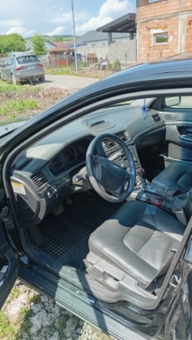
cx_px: 112
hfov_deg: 38.8
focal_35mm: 30
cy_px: 170
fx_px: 271
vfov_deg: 64.3
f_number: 1.8
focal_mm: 3.98
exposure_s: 1/100
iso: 50
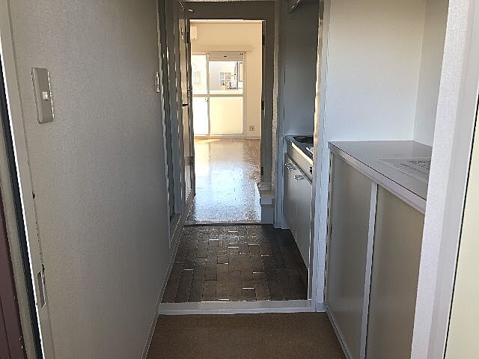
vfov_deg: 49.7
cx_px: 240
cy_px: 180
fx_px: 387
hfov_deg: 63.4
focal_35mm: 28
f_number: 1.8
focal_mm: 3.99
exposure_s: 1/120
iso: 50
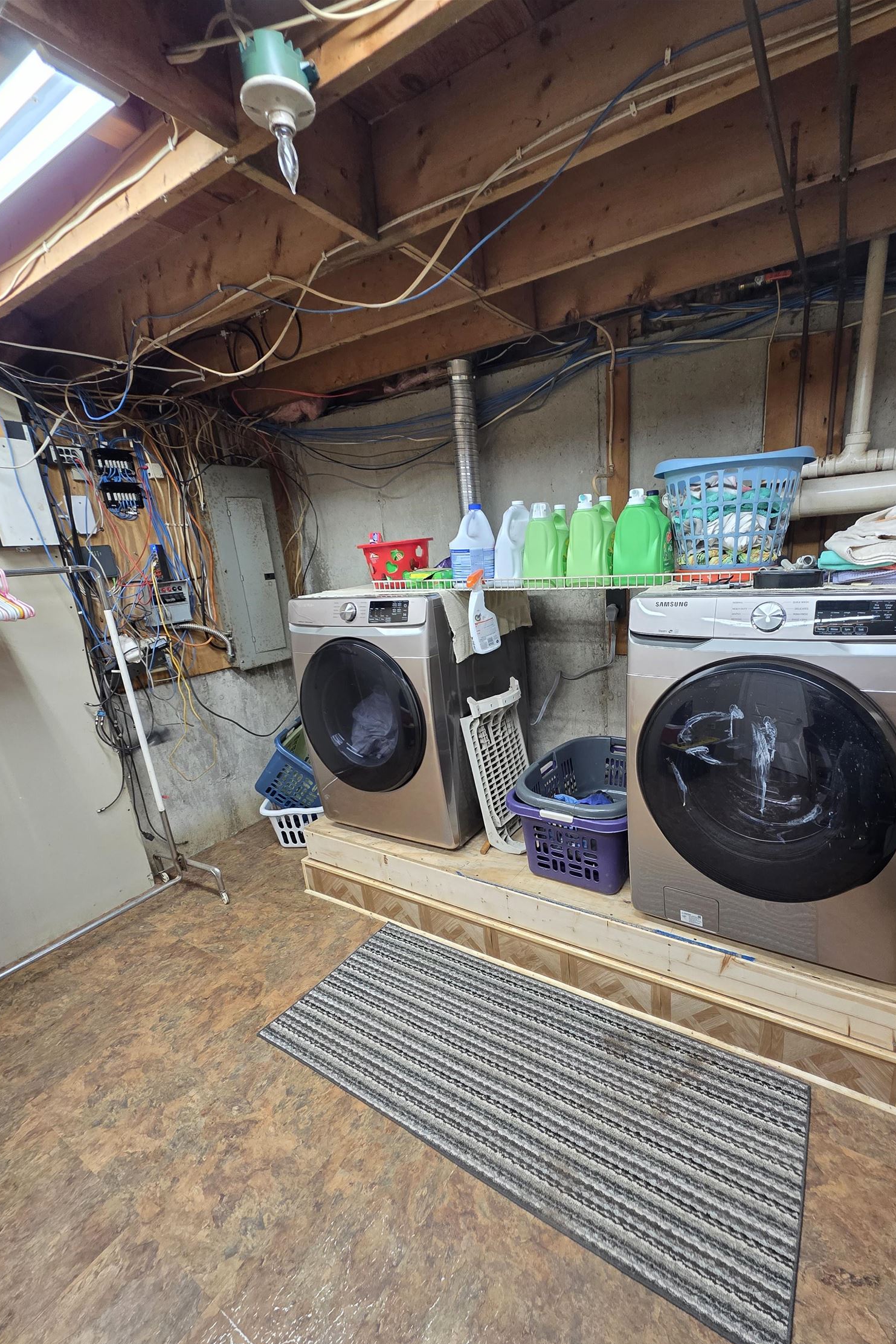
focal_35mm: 14
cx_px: 508
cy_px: 695
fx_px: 523
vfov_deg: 104.2
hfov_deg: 80.8
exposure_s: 1/120
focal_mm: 2.2
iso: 250
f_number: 1.9
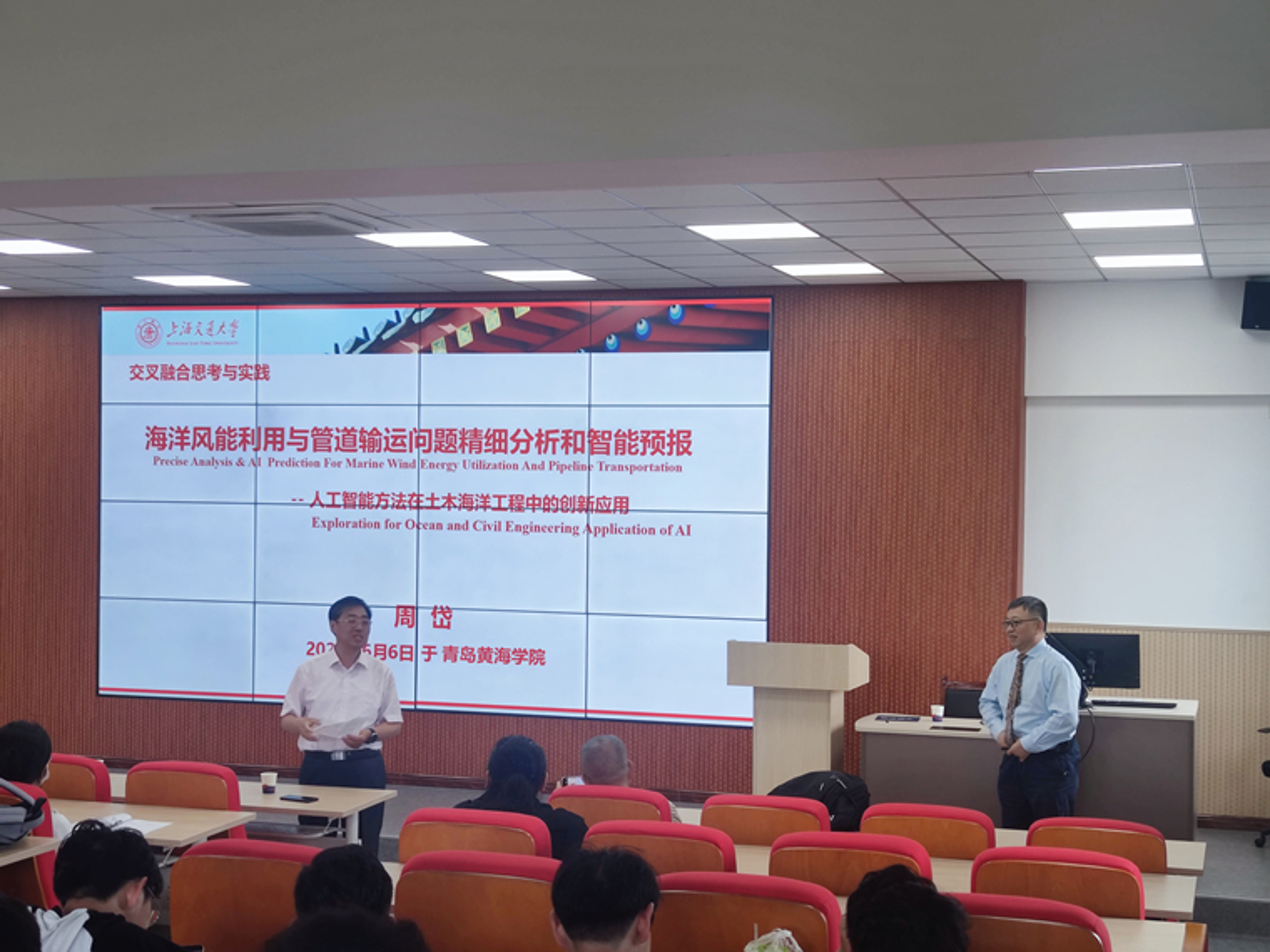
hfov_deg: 37.5
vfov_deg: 28.6
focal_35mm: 51
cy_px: 476
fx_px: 1871
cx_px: 635
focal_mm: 6.72
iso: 99
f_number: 1.69
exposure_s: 1/120
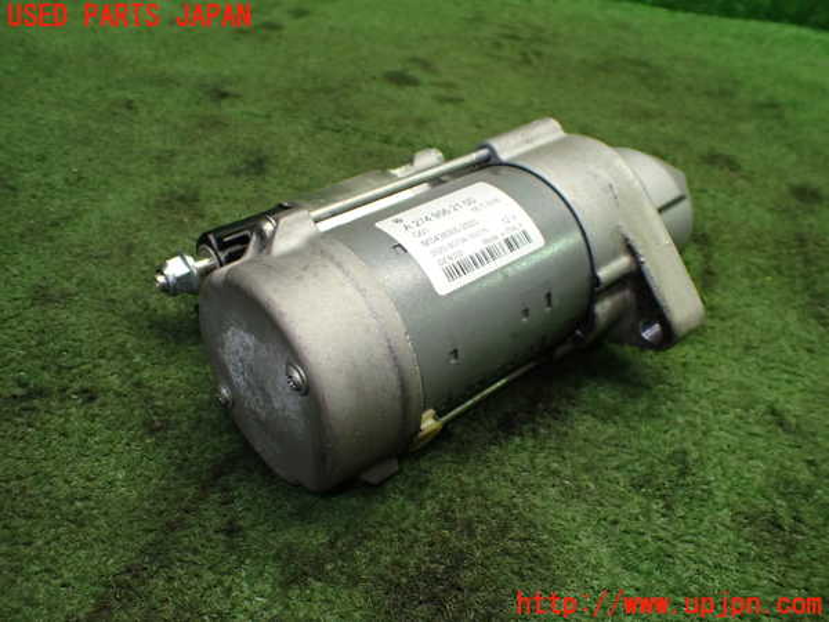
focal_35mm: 30
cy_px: 311
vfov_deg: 46.8
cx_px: 414
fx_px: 718
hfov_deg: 60.0
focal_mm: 5.4
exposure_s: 1/125
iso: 400
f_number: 2.3
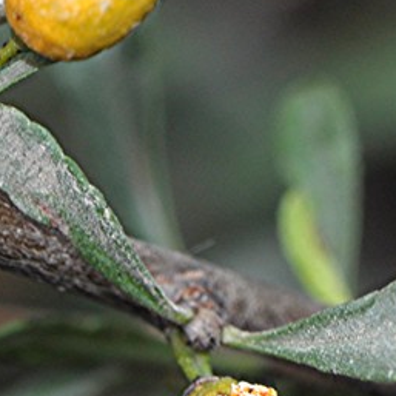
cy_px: 273
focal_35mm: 416
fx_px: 5388
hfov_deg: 4.2
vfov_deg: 4.2
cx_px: 89
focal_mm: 105
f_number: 10
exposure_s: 1/60
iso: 200
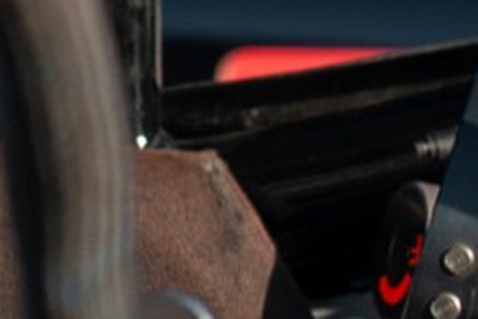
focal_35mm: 812
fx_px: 10781
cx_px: -1190
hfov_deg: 2.5
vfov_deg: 1.7
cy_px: -465
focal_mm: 110
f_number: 4
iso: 100
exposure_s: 1/200
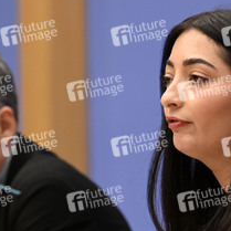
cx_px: 110
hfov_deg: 5.6
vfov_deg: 5.6
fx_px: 2348
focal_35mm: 311
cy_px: 116
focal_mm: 170
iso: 5000
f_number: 5
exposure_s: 1/640
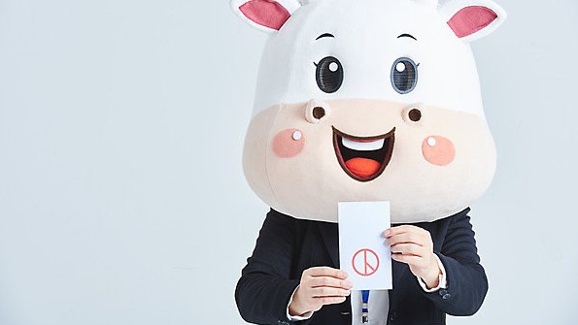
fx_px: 3235
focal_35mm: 211
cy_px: 140
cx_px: 288
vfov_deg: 5.8
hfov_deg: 10.2
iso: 100
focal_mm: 200
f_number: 14
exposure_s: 1/125
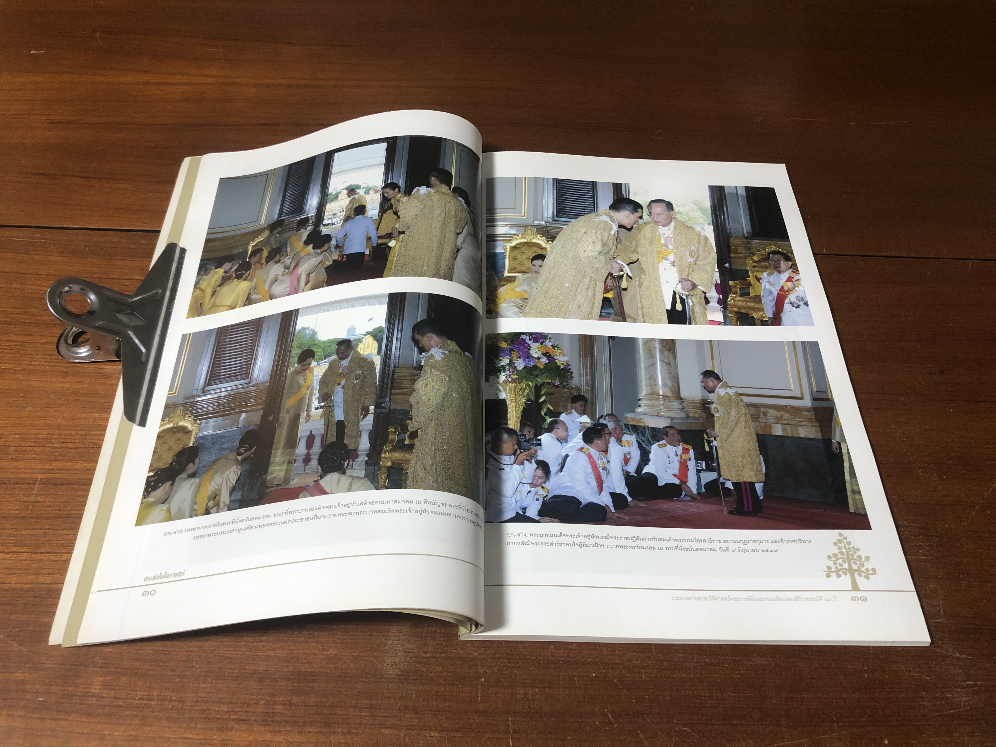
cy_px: 374
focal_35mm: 28
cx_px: 498
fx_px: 806
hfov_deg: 63.4
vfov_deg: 49.7
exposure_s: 1/15
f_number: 1.8
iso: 50
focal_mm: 3.99
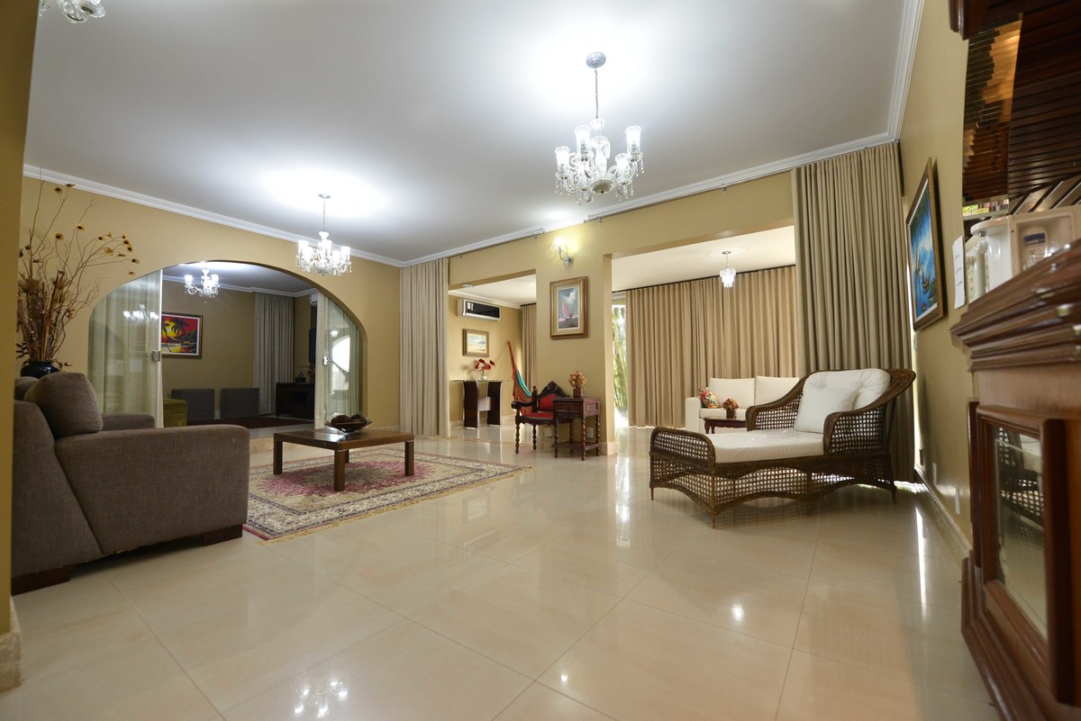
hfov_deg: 104.2
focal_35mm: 14
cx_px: 540
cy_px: 360
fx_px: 421
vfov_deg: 81.3
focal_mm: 14
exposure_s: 1/50
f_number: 4.5
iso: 800
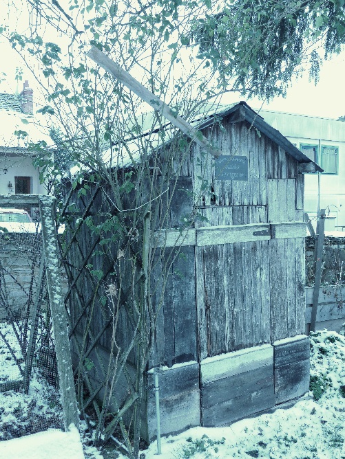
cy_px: 230
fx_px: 452
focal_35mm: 34
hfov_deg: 41.8
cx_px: 172
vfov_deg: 54.0
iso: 100
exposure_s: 1/125
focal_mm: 6.2
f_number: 3.2
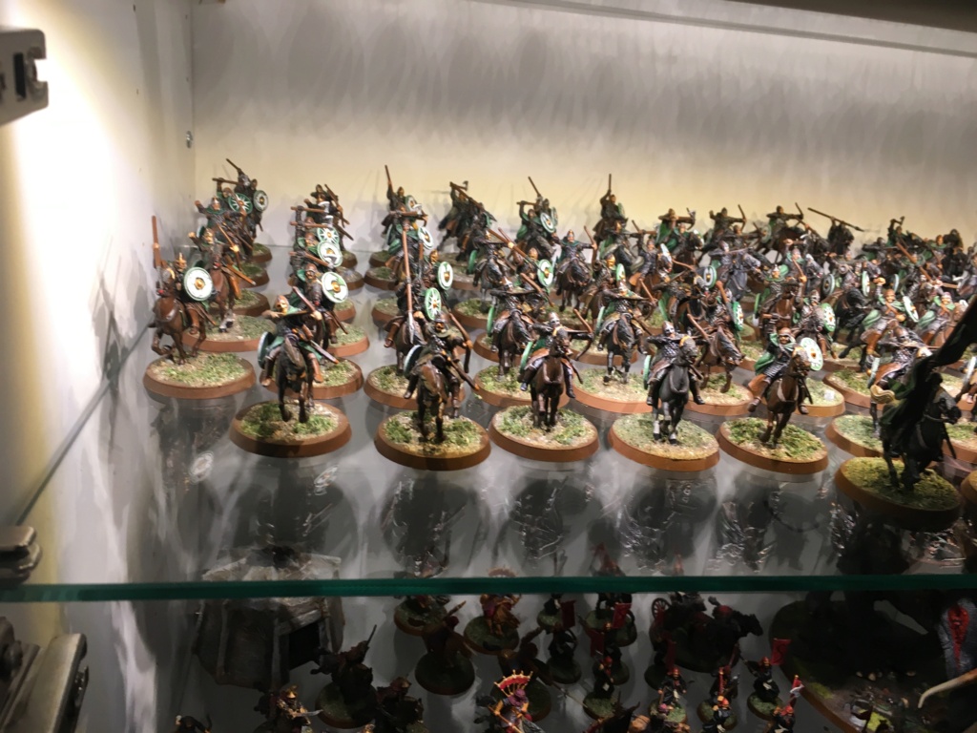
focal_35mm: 29
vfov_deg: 48.2
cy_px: 366
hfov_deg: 61.7
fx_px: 818
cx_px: 488
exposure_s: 1/33
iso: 64
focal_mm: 4.15
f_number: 2.2
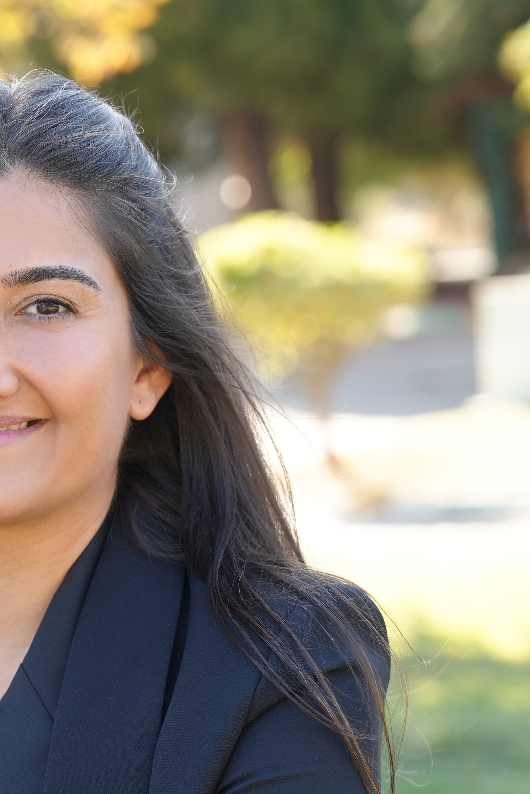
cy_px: 630
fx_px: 3400
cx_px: -14
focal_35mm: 154
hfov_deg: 8.9
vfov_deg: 13.3
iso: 200
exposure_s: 1/125
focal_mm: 70
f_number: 4
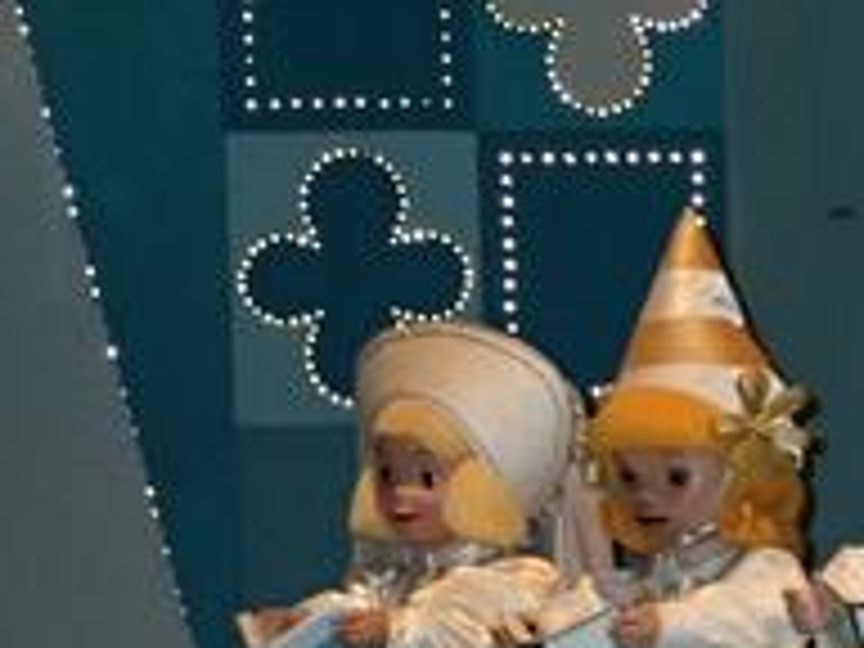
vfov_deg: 12.7
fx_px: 2870
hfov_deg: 16.9
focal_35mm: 115
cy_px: 666
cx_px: 724
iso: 800
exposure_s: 1/50
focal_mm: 9
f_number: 3.2
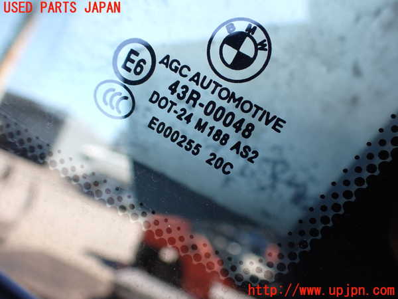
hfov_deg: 60.0
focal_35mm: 30
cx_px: 199
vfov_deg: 46.8
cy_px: 150
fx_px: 345
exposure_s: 1/125
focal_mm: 5.4
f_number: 2.3
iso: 200
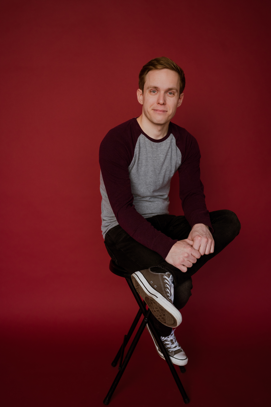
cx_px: 136
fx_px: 395
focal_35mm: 35
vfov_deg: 54.4
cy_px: 204
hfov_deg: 37.9
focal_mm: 35
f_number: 4.5
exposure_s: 1/250
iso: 400
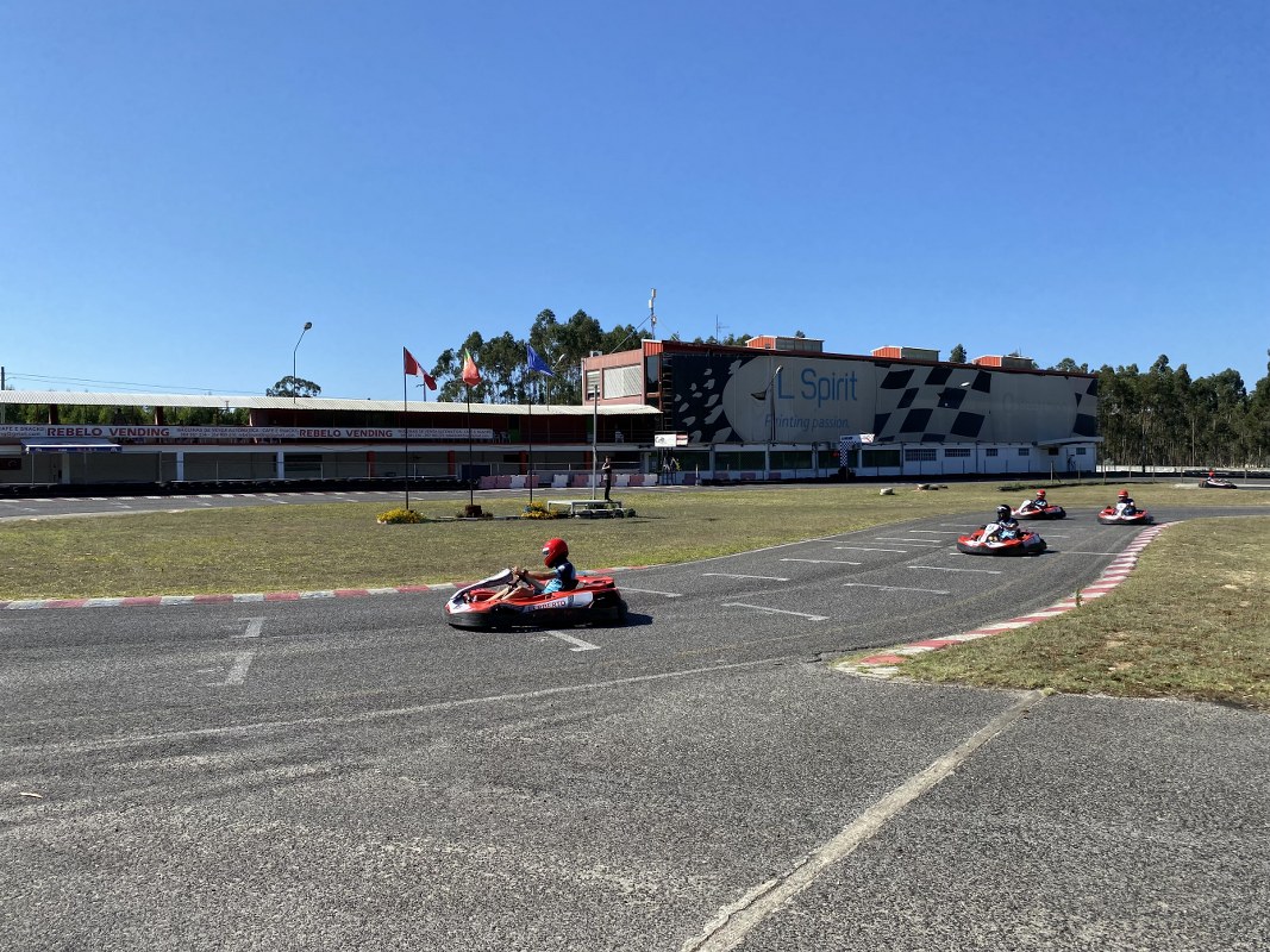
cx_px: 635
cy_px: 476
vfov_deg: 53.1
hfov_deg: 67.3
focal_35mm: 26
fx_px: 954
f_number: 1.8
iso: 32
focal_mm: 4.25
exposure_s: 1/2755
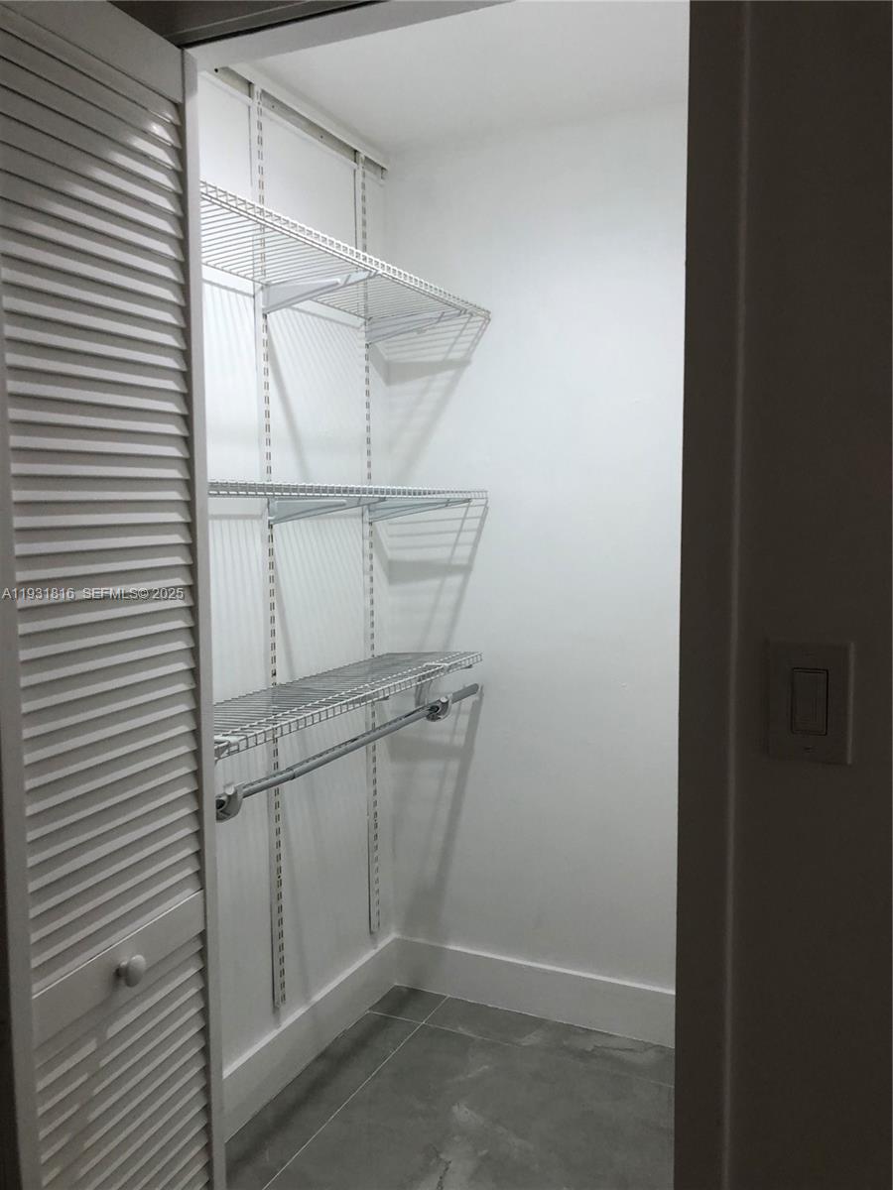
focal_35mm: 28
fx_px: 963
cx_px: 446
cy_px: 595
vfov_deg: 63.4
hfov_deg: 49.7
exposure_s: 1/30
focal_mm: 3.99
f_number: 1.8
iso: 25
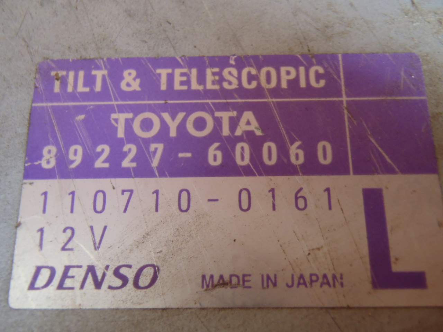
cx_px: 222
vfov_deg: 38.7
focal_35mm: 37
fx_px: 474
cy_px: 166
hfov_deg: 50.1
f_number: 4.7
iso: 200
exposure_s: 1/5
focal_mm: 6.64
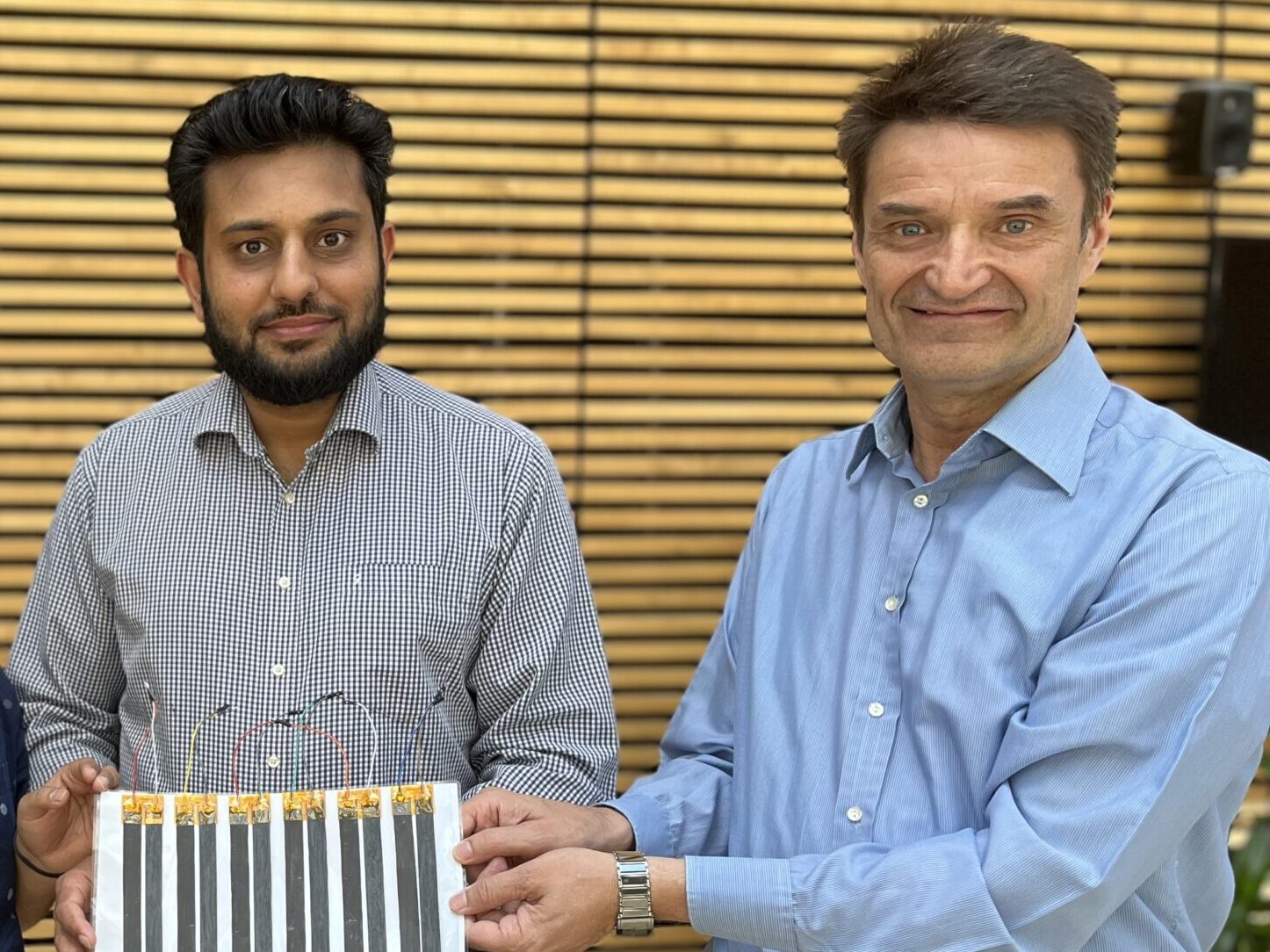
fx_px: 954
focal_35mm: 26
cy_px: 476
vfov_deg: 53.0
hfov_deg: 67.3
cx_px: 635
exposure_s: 1/121
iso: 80
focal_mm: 5.1
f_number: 1.6
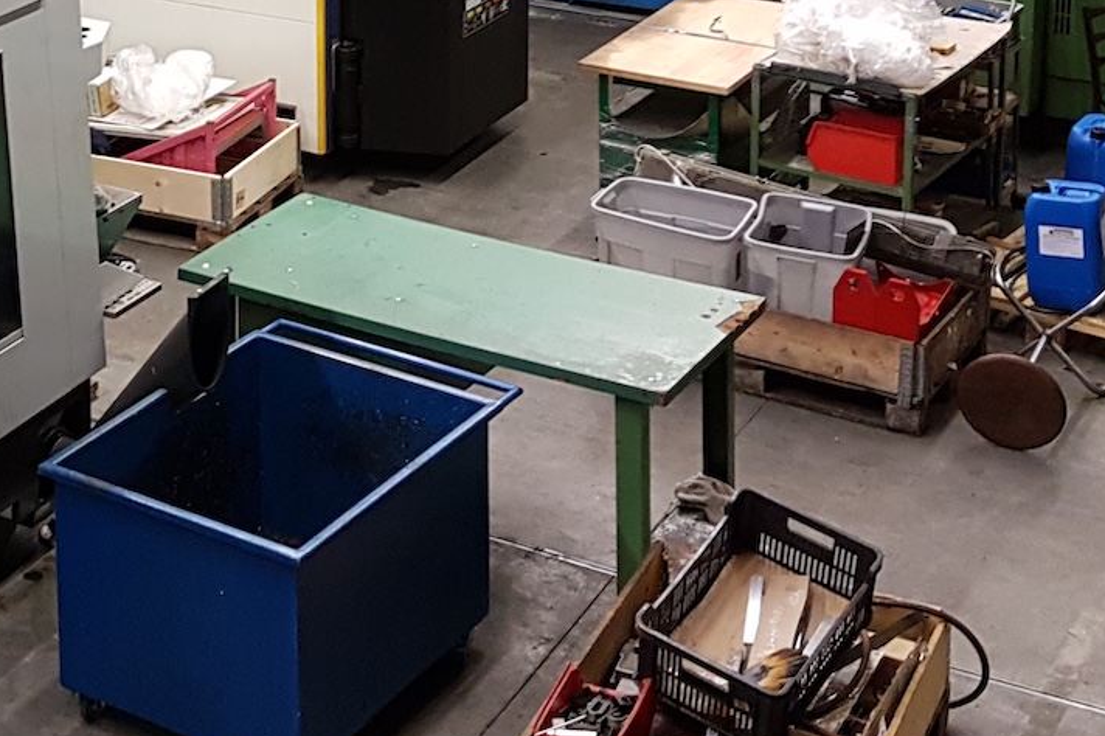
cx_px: 40
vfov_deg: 16.8
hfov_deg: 25.5
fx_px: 2332
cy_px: -239
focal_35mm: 76
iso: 200
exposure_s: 1/50
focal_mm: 4.2
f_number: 1.7
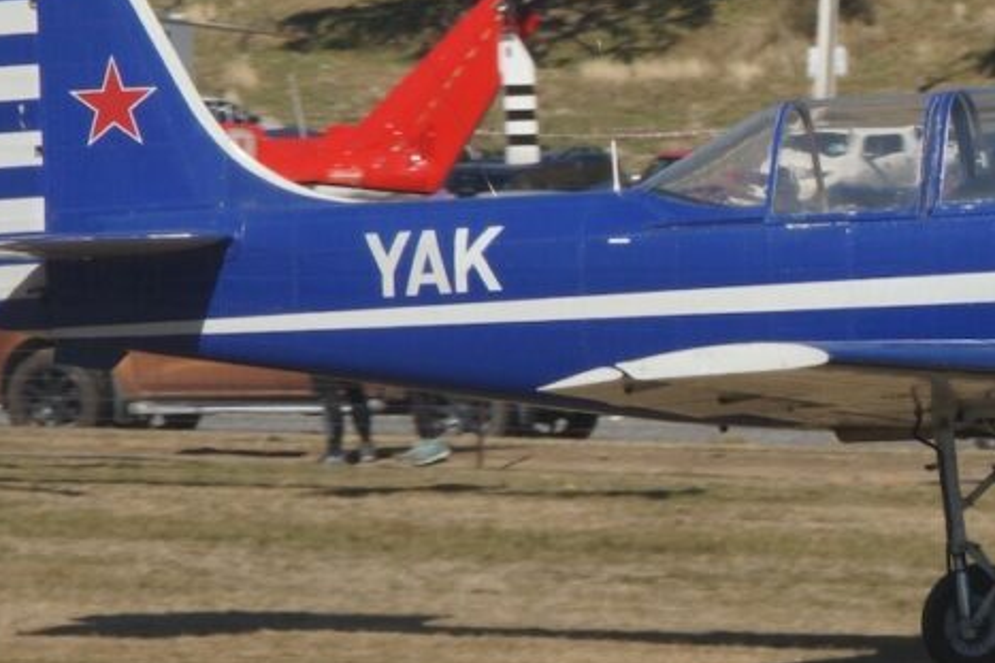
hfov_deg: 6.0
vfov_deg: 4.0
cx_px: 897
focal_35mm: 344
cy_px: 292
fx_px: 9504
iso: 200
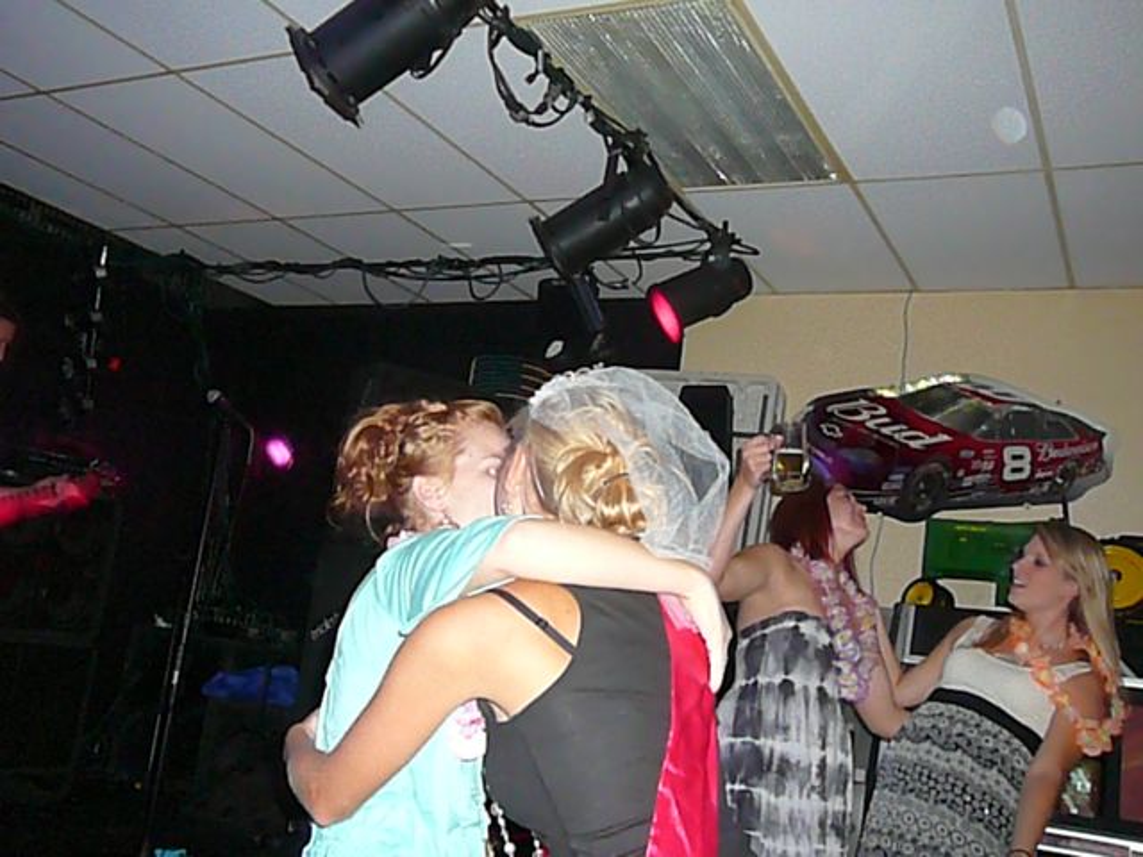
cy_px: 428
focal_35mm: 35
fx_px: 1156
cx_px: 572
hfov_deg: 52.6
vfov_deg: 40.7
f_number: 2.8
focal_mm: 5.2
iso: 800
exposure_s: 1/8
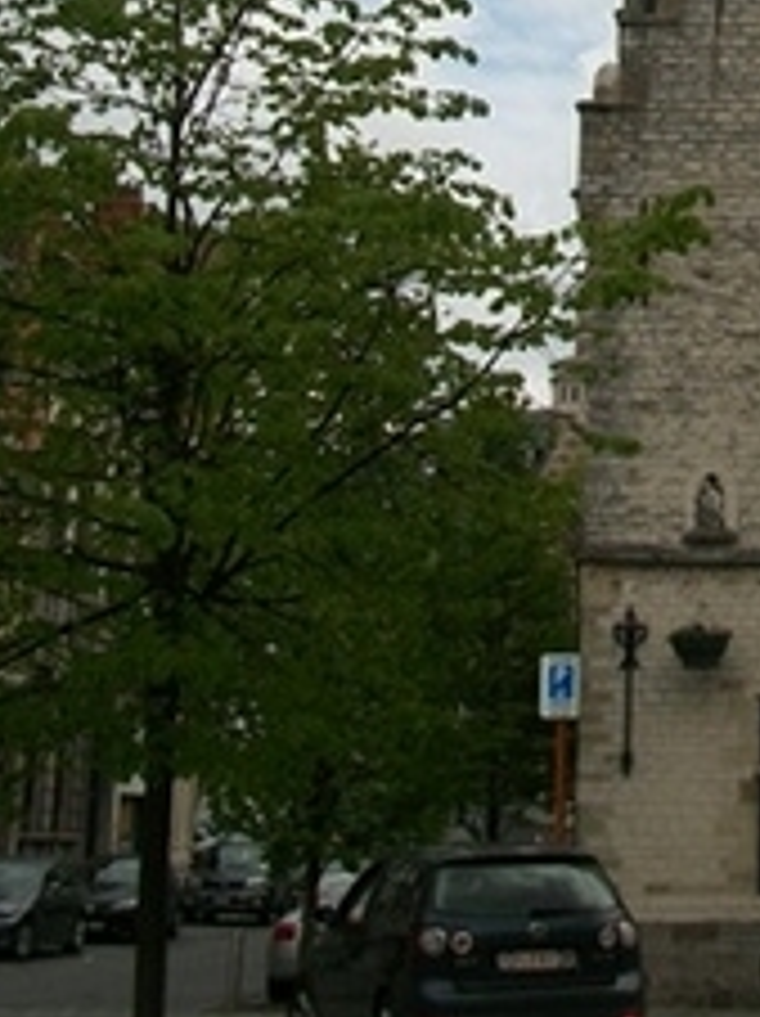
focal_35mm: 85
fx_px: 2493
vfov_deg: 21.6
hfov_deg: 16.5
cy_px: -148
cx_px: 935
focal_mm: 5.7
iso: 80
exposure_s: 1/200
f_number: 8.8
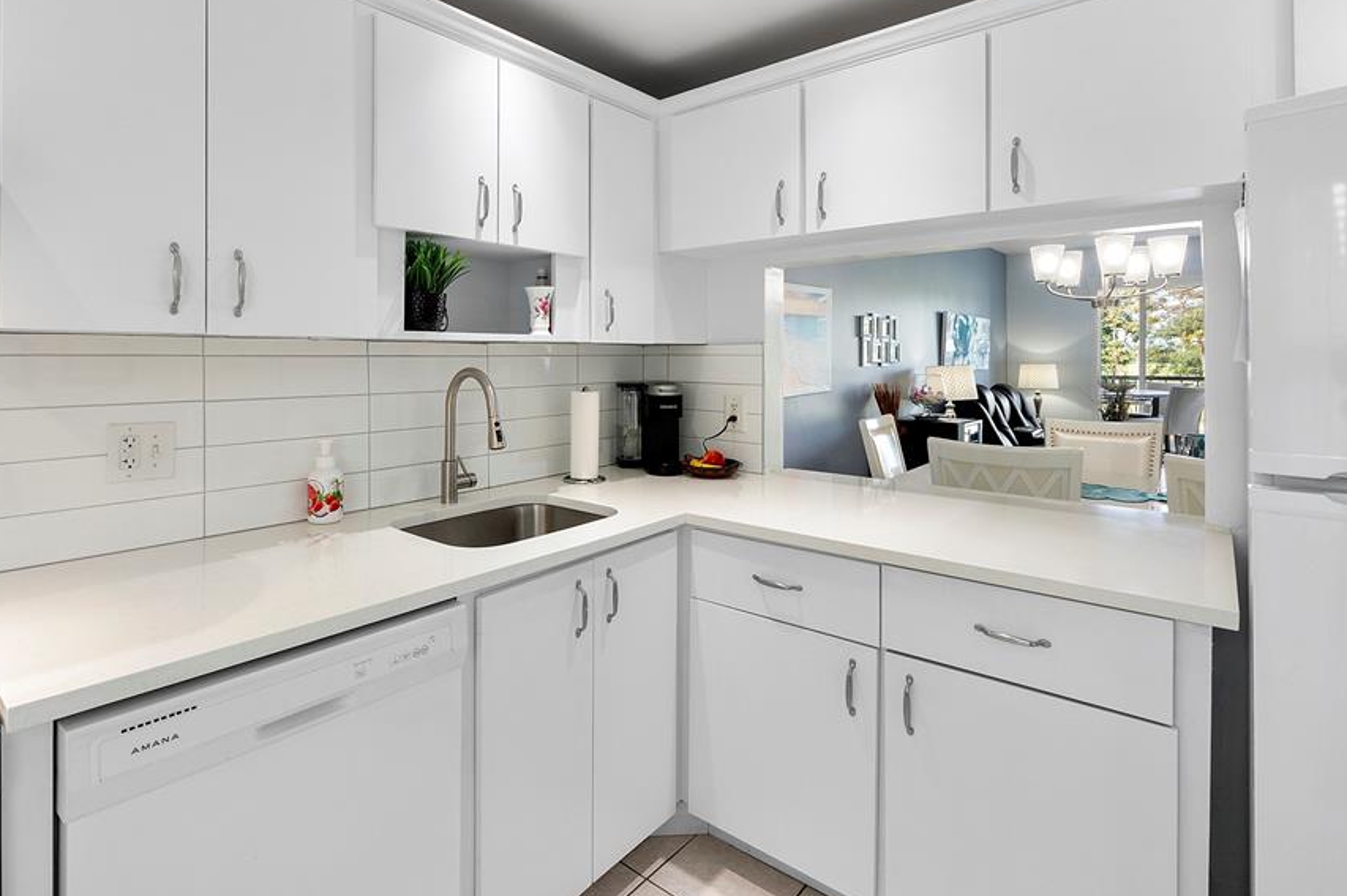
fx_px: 673
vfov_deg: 66.8
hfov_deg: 89.5
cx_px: 586
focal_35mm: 18
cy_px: 366
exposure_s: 1/60
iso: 800
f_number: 8
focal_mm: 10
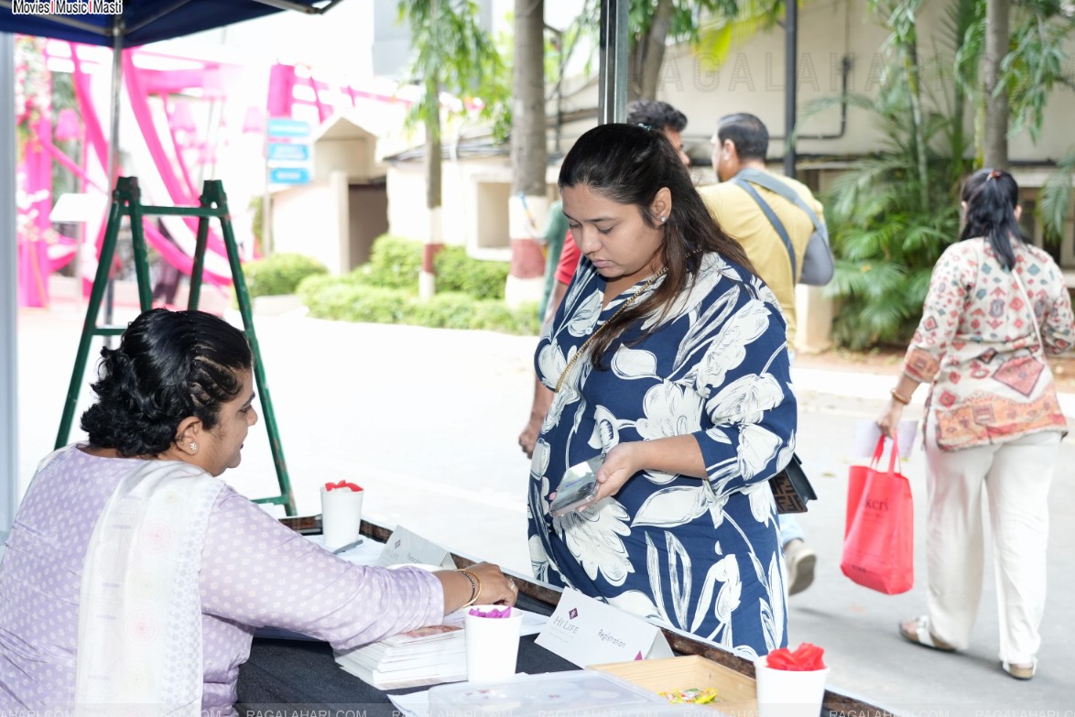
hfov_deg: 35.6
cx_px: 531
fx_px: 1672
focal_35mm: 56
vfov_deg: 24.2
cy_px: 393
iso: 1000
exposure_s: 1/160
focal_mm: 47
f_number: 4
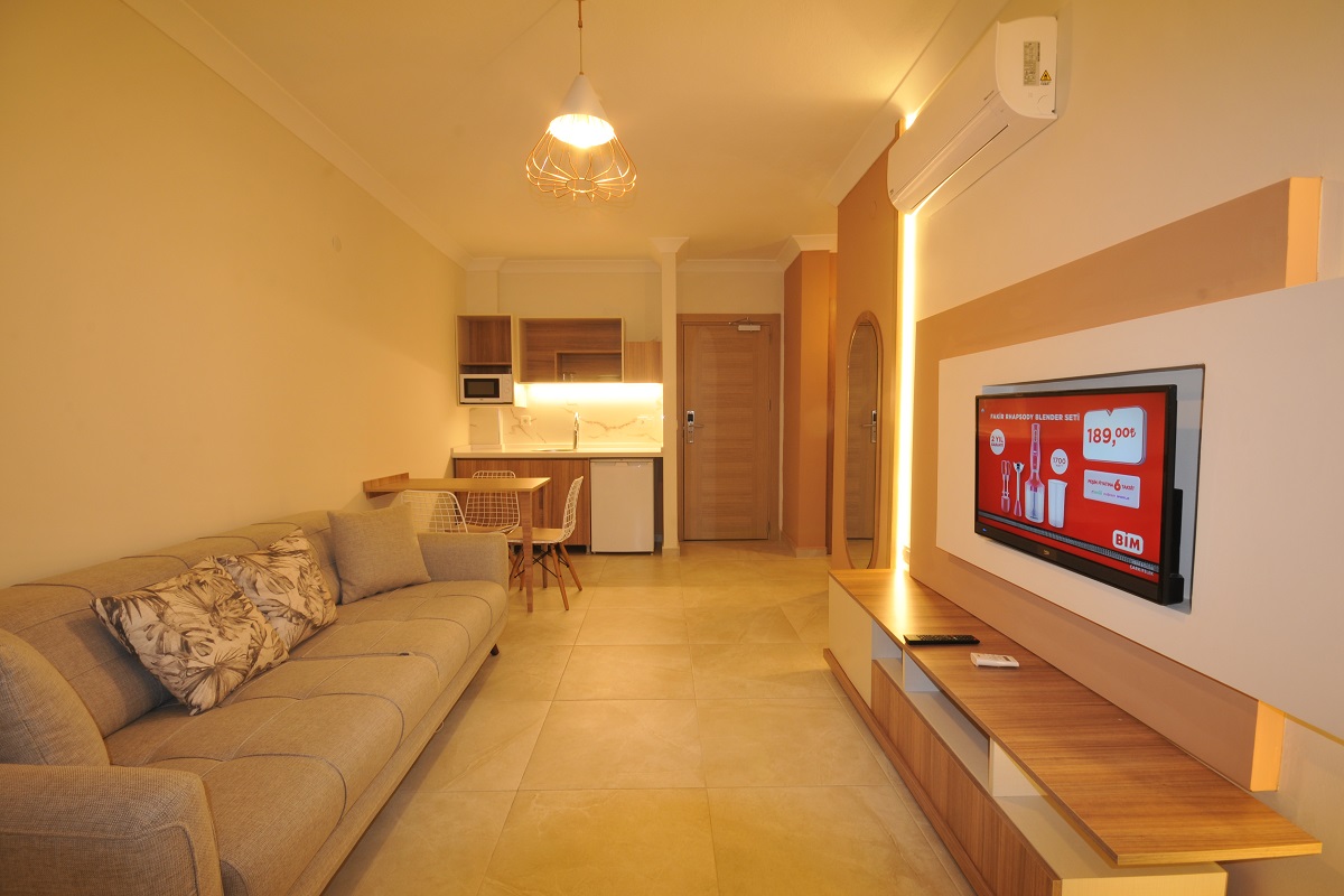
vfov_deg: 77.3
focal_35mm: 15
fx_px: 560
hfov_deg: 100.4
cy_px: 448
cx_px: 672
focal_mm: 10
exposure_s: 1/1.6
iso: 200
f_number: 11
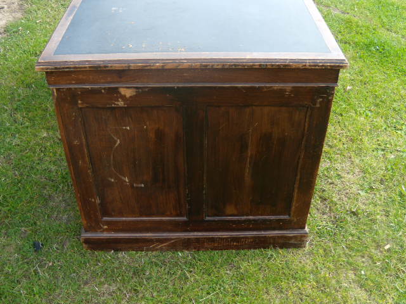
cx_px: 203
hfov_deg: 51.4
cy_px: 152
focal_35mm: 36
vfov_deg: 39.7
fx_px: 422
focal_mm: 6.4
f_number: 3.6
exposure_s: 1/125
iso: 80
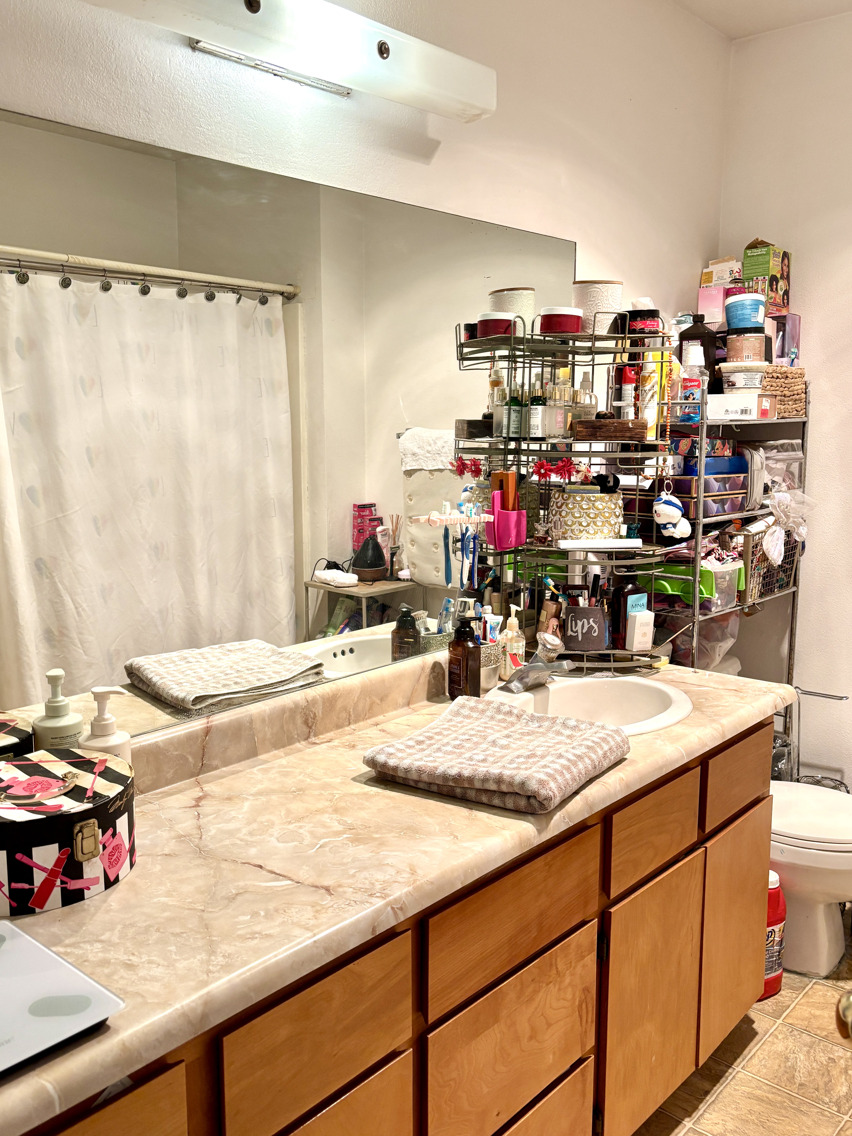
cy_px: 557
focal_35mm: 30
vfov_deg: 60.0
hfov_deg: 46.8
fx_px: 984
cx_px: 424
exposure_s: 1/120
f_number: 1.6
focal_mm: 5.96
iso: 125
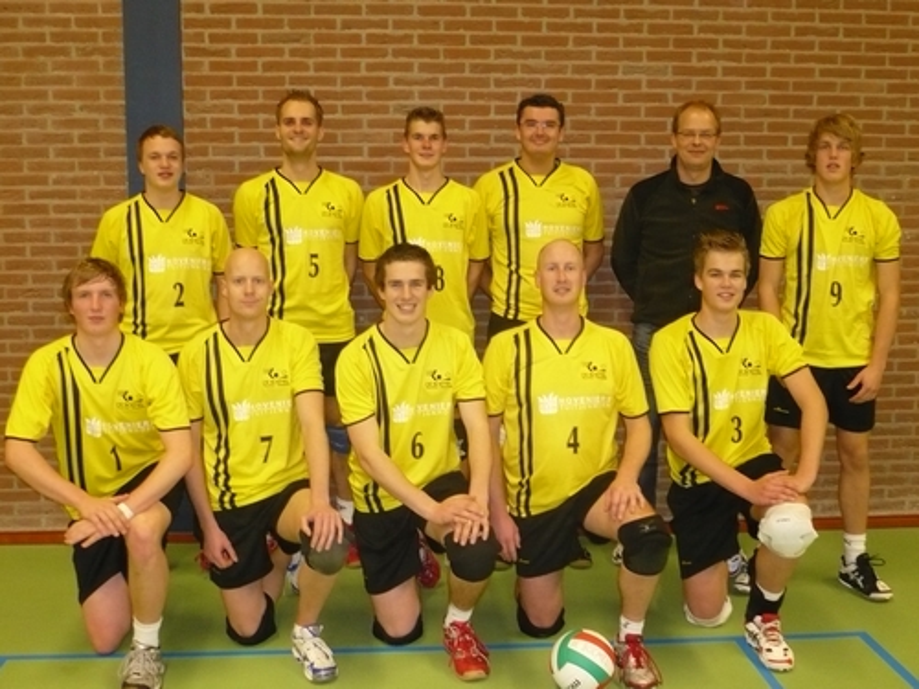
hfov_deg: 44.8
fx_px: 1115
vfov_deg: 34.3
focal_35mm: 42
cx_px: 460
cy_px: 344
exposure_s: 1/30
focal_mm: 5.8
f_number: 2.8
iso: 320
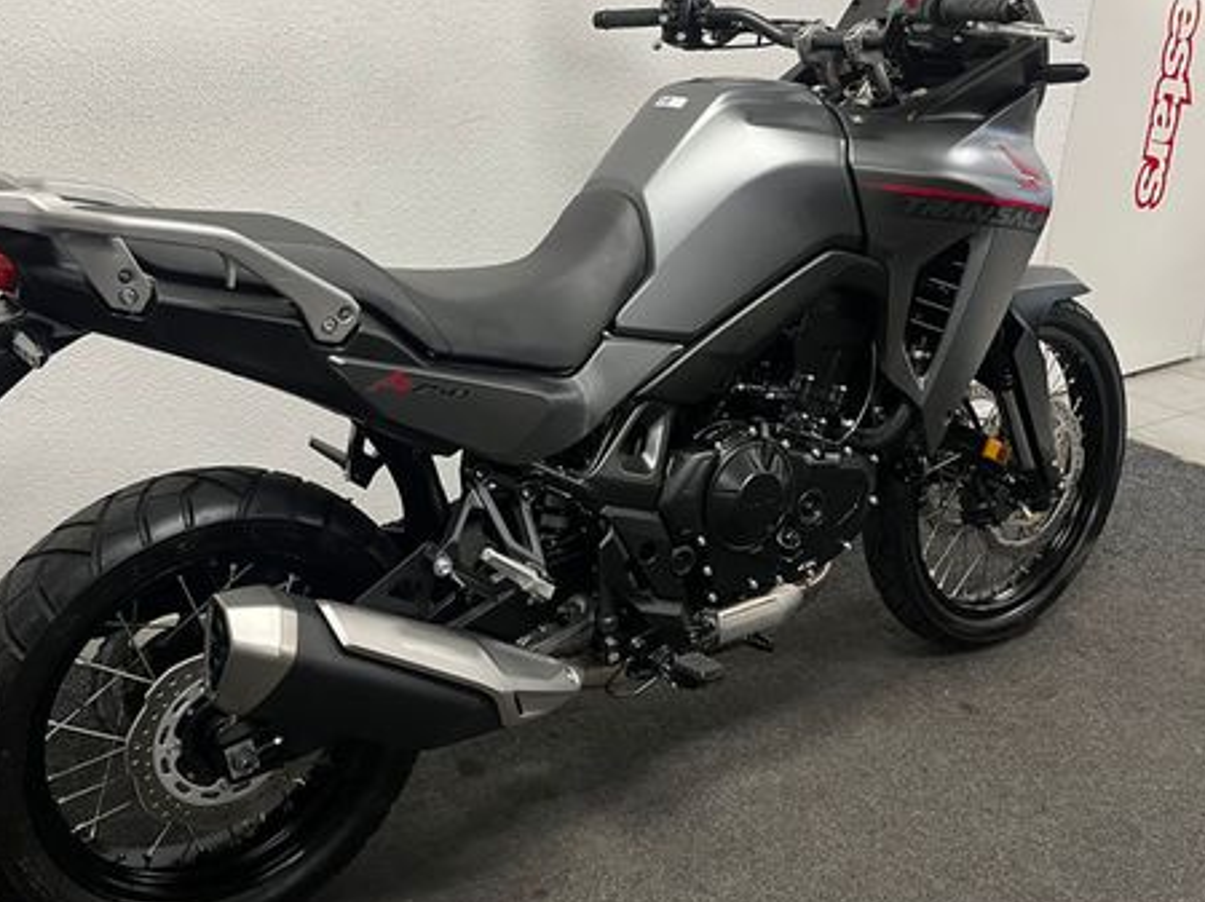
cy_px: 383
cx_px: 455
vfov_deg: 38.5
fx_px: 1287
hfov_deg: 49.7
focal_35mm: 37
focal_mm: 5.1
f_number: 1.6
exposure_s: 1/50
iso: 80
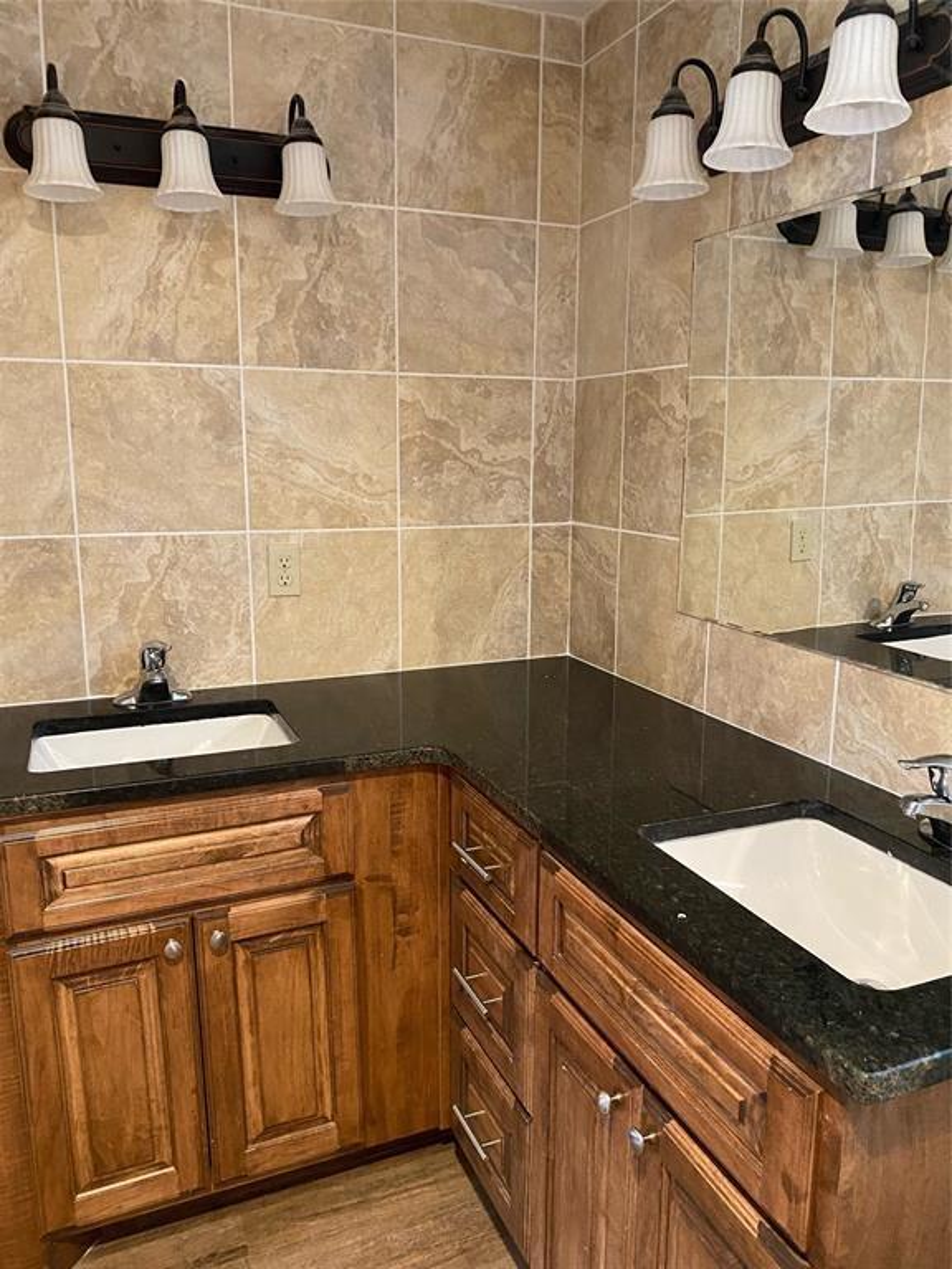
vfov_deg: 67.3
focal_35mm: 26
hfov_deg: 53.1
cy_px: 634
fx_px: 953
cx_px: 476
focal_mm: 4.25
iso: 500
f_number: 1.8
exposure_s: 1/40
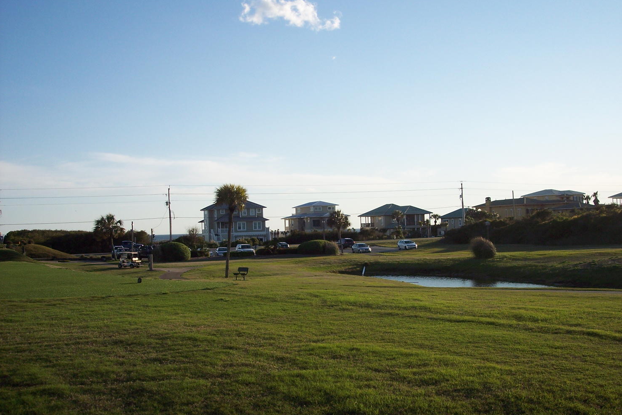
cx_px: 311
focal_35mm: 41
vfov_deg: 32.6
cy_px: 211
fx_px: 708
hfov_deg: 47.4
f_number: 4
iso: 100
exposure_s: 1/750
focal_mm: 8
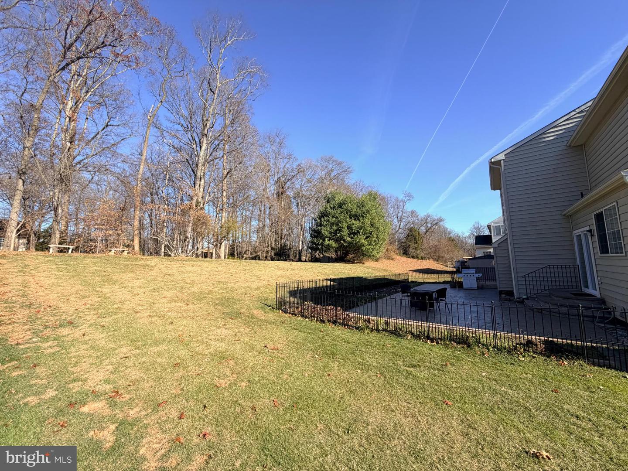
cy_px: 236
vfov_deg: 85.7
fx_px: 254
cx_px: 314
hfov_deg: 102.1
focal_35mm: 14
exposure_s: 1/770
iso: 40
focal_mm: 2.22
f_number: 2.2
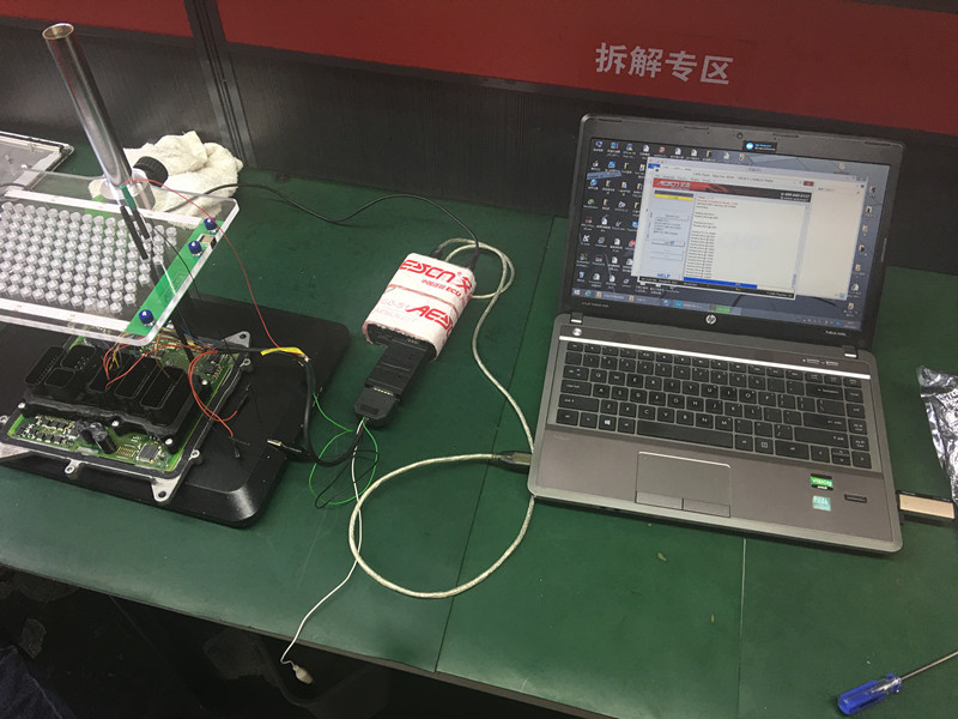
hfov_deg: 61.7
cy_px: 360
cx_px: 479
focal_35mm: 29
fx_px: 803
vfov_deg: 48.2
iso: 32
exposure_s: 1/17
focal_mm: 4.15
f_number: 2.2
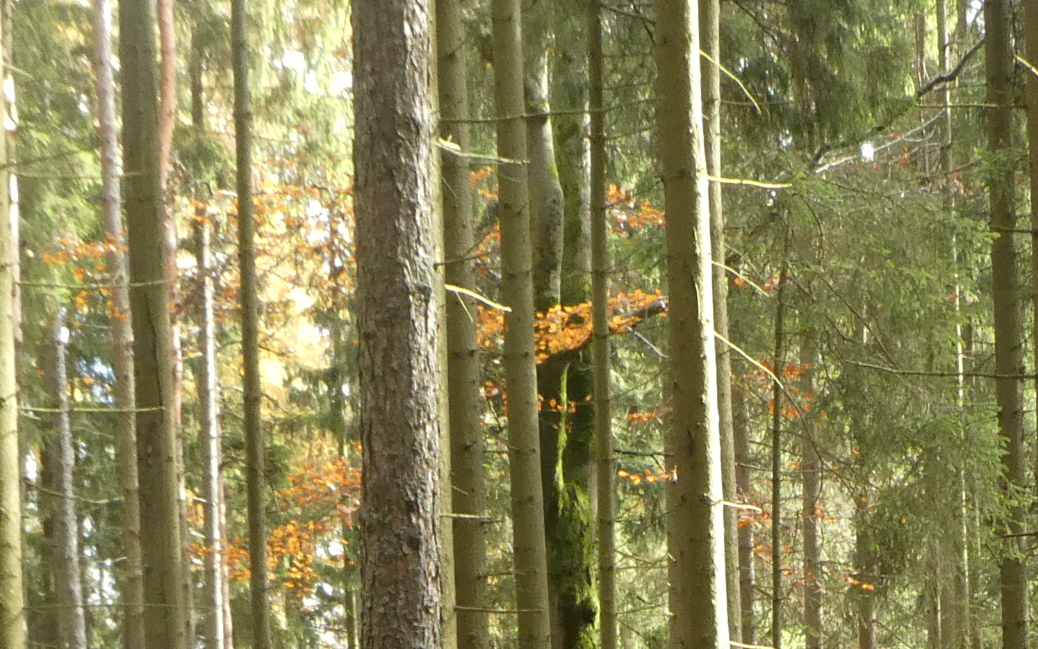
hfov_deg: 18.1
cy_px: 1248
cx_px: 891
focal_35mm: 114
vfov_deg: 10.6
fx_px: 3225
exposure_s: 1/60
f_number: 3.5
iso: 200
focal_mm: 5.4
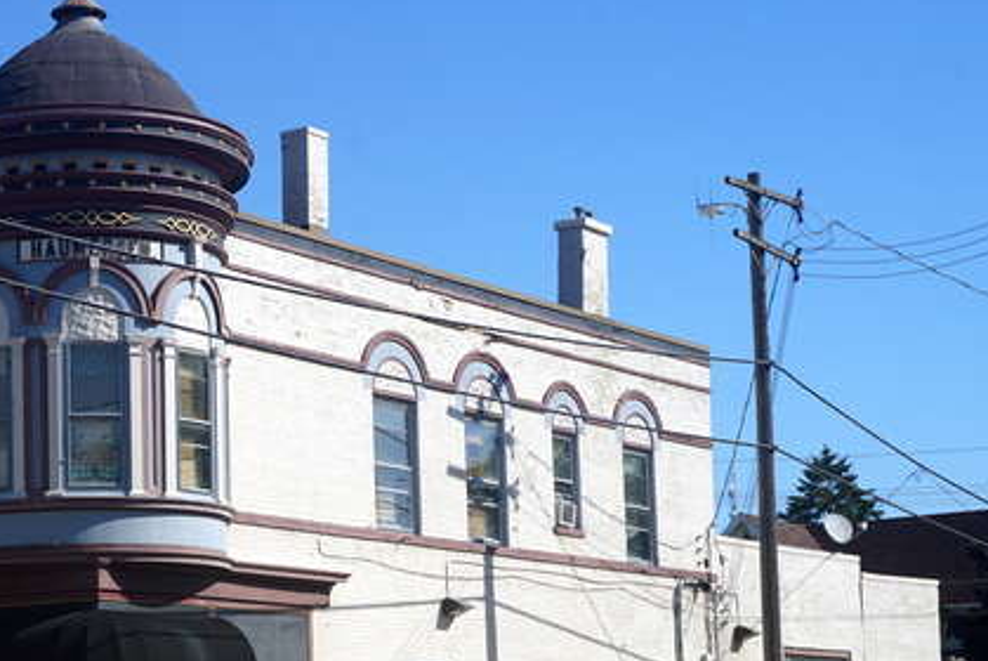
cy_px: 483
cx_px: 106
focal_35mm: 83
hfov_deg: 23.8
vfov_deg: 16.4
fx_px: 2278
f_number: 11
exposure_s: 1/160
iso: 100
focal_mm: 29
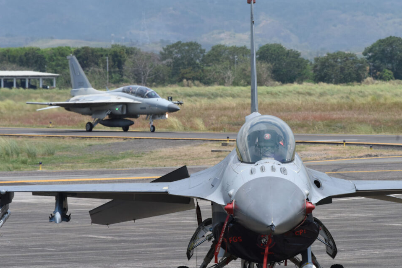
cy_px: 126
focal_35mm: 263
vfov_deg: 5.2
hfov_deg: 7.8
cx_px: 240
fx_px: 2938
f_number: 11
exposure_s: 1/1250
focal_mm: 210
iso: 800
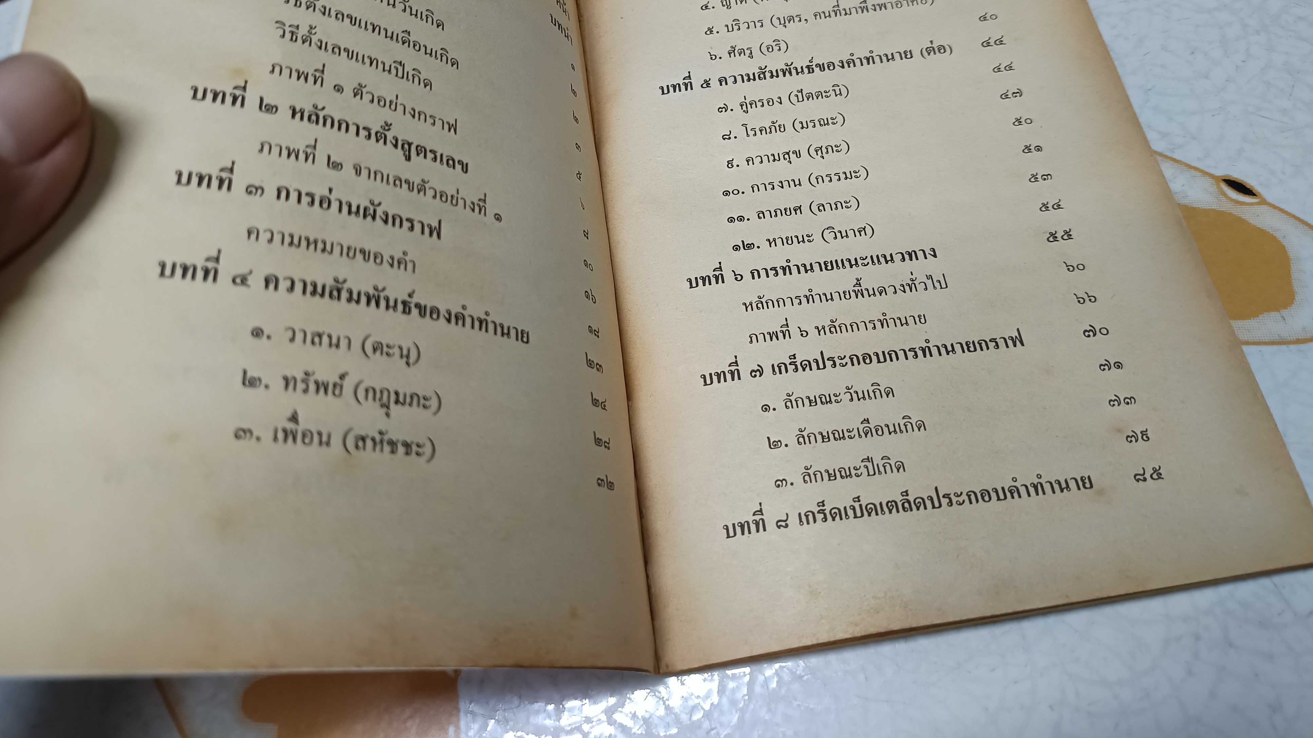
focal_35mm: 27
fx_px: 940
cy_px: 233
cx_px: 656
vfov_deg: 42.2
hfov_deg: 69.9
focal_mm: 5.31
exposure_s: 1/33.3
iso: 936
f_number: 1.7
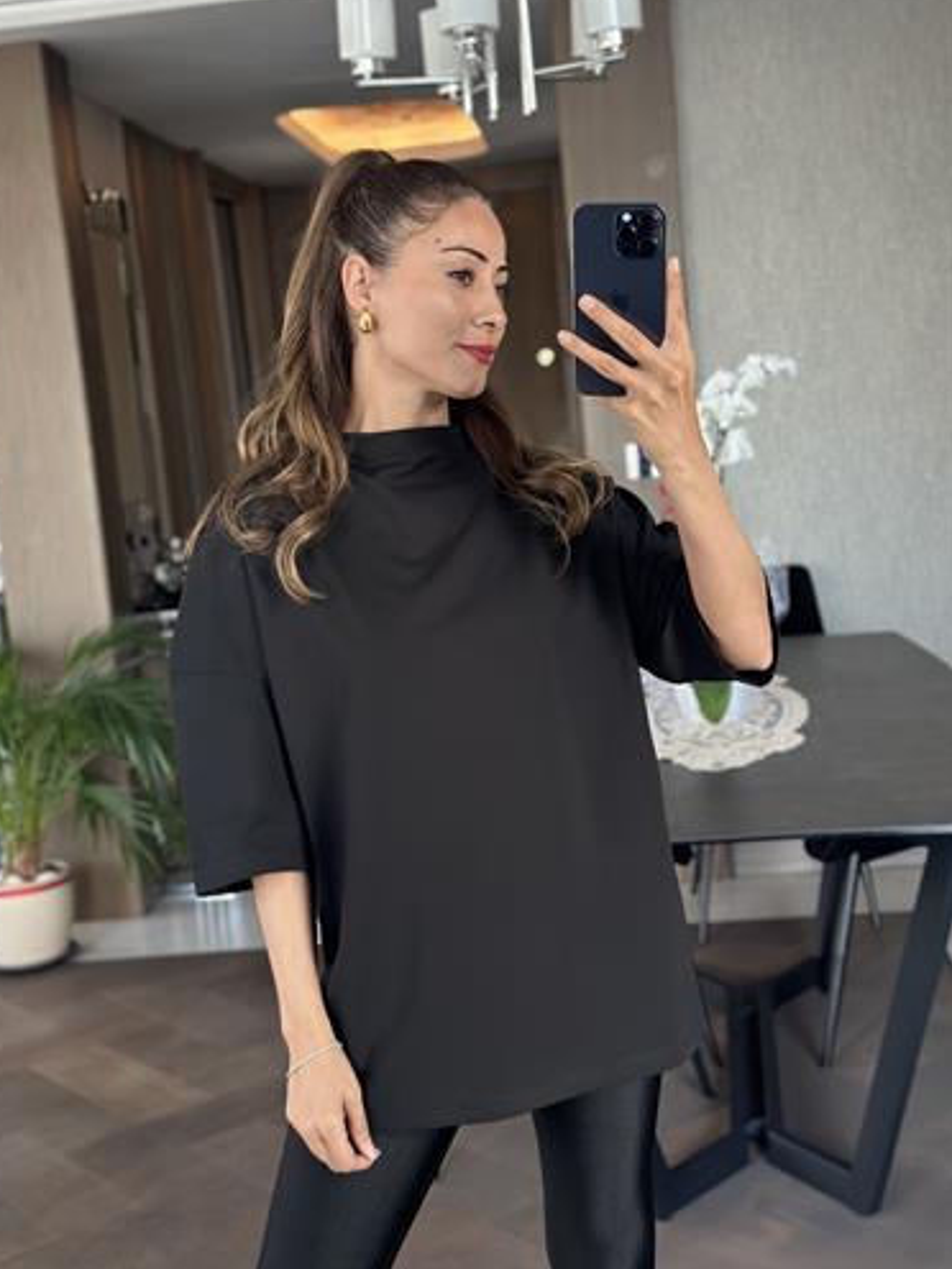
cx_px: 468
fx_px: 1797
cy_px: 629
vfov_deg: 38.9
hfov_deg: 29.7
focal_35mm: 49
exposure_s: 1/60
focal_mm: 6.86
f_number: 1.78
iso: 250
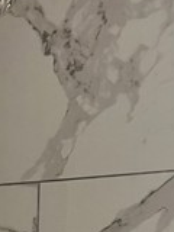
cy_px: 284
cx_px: -3
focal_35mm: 104
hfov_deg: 14.0
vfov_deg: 17.9
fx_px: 697
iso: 640
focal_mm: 5.7
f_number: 1.5
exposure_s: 1/40
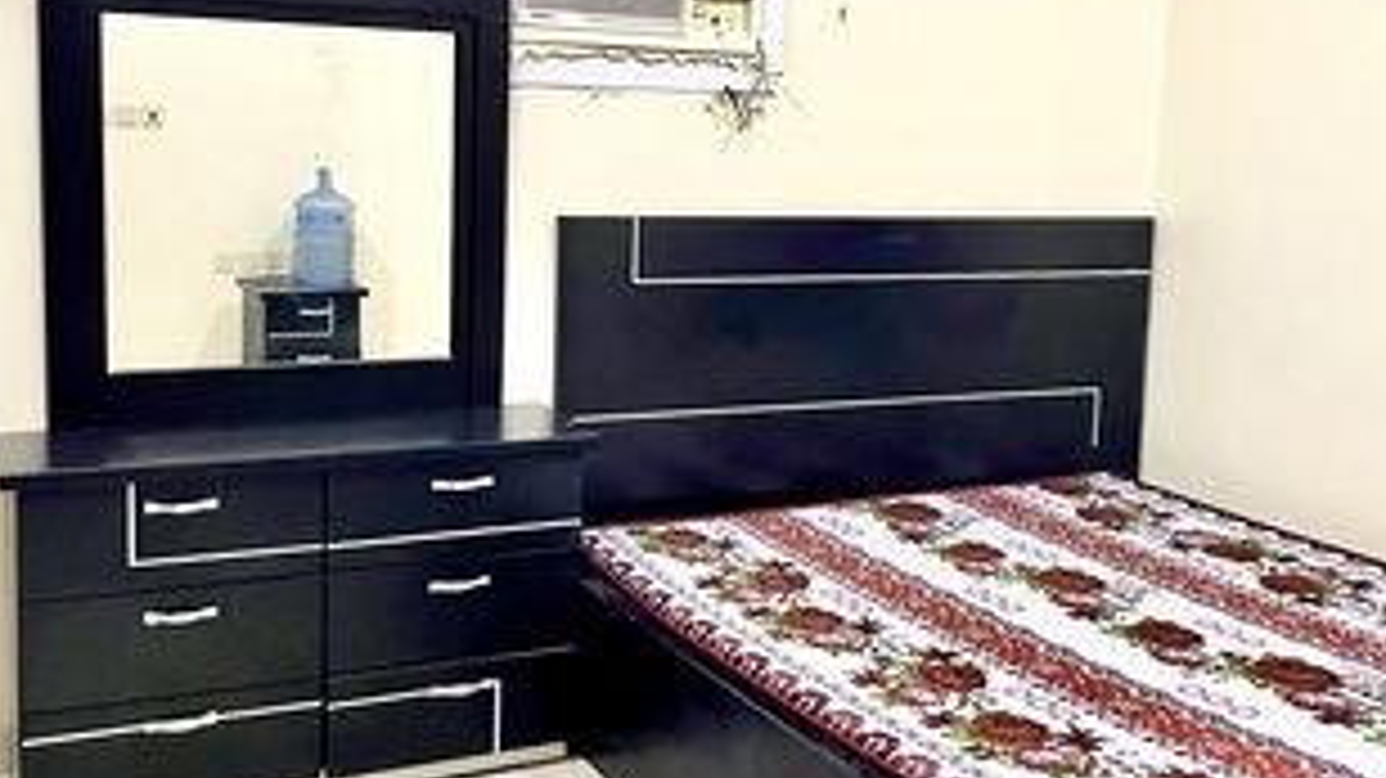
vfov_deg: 28.3
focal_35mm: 42
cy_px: 317
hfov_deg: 48.4
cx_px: 691
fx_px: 1543
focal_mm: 4.2
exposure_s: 1/60
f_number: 1.6
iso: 320
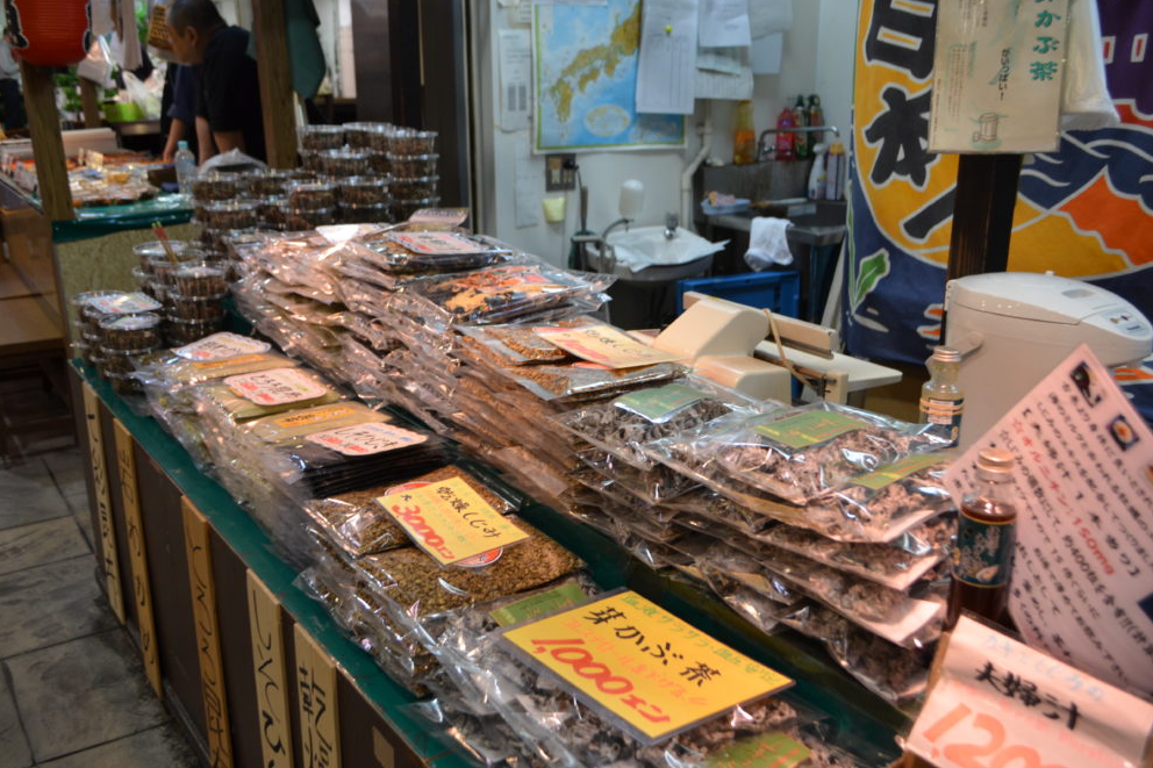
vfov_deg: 38.9
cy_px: 380
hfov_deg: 55.8
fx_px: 1089
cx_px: 568
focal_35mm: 34
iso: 400
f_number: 4.5
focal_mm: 22
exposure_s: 1/80
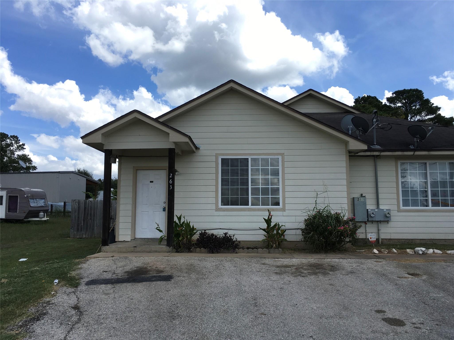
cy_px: 170
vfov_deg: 48.2
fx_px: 380
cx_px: 227
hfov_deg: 61.7
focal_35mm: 29
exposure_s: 1/1399
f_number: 2.2
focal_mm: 4.15
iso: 25
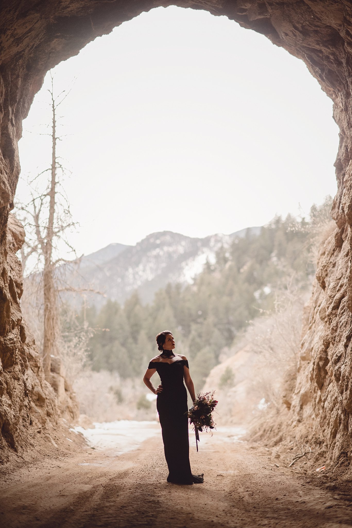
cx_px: 176
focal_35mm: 85
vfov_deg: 23.9
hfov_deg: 16.1
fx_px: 1246
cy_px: 264
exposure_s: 1/4000
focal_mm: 85
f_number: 1.8
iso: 1000
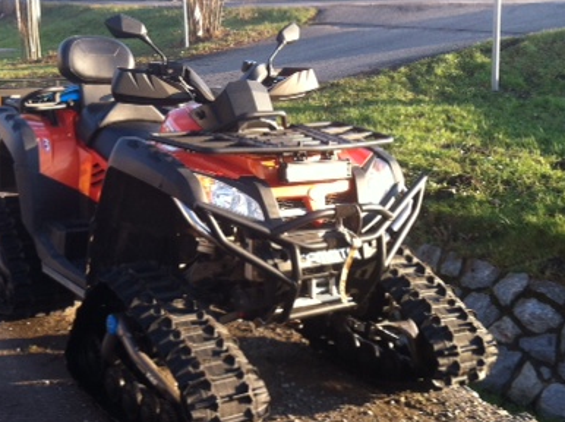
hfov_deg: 33.2
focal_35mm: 58
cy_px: 185
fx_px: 945
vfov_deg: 25.1
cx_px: 217
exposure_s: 1/144
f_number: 2.8
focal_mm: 3.85
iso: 80
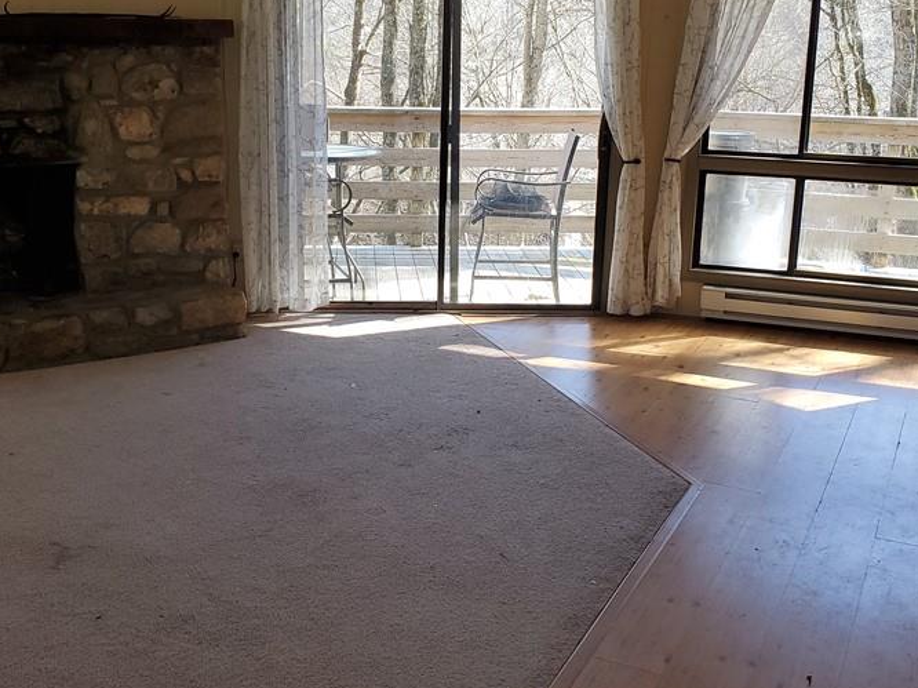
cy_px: 279
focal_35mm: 40
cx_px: 419
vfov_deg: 35.8
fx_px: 1060
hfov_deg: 46.8
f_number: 2.4
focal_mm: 4.3
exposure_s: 1/100
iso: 80
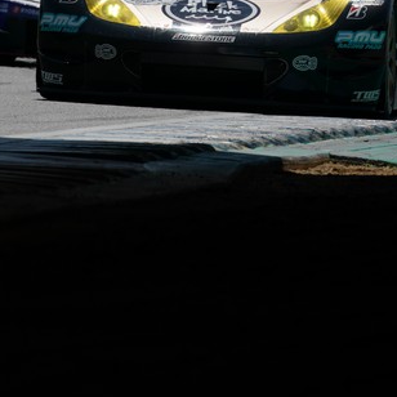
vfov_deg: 1.5
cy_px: 126
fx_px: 15467
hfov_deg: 1.5
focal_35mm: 1192
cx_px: 31
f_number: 11
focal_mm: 600
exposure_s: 1/800
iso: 200
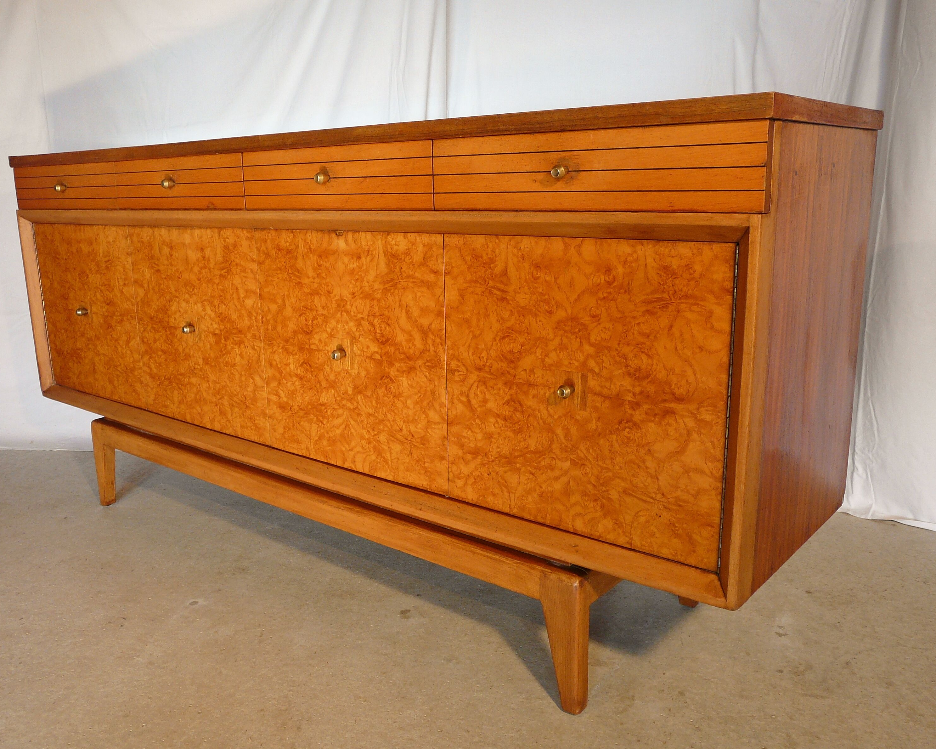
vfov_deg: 48.5
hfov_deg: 58.7
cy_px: 380
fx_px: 831
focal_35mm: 30
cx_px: 439
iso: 100
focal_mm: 4.6
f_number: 2.8
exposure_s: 1/40
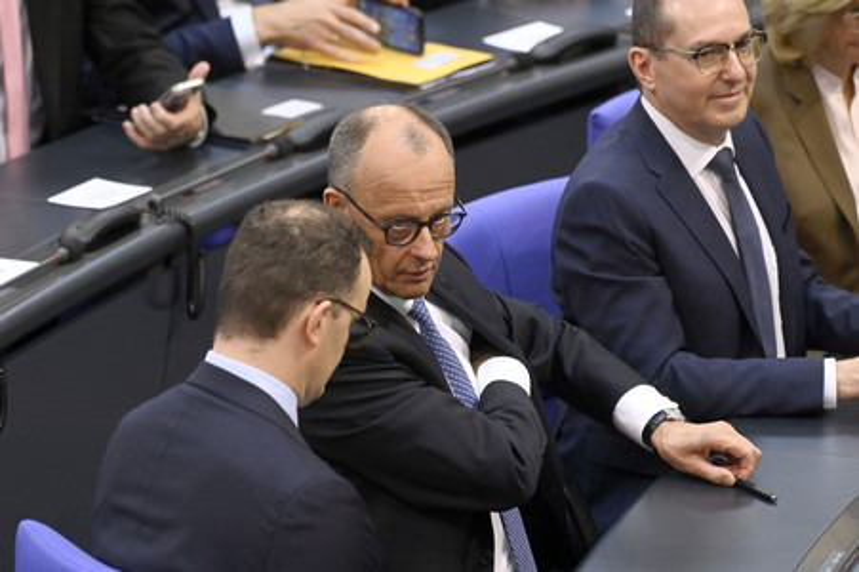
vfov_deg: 3.4
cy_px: 286
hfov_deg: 5.2
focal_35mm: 400
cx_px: 430
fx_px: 9537
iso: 10000
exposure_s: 1/400
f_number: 5.6
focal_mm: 400
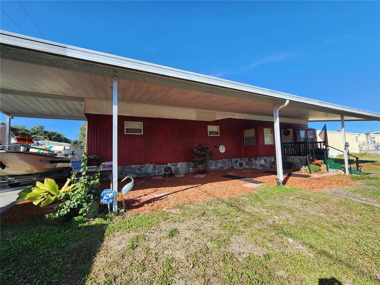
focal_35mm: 13
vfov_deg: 89.9
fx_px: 143
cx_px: 190
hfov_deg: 106.2
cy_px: 142
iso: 50
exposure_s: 1/1055
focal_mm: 2.2
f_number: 2.2
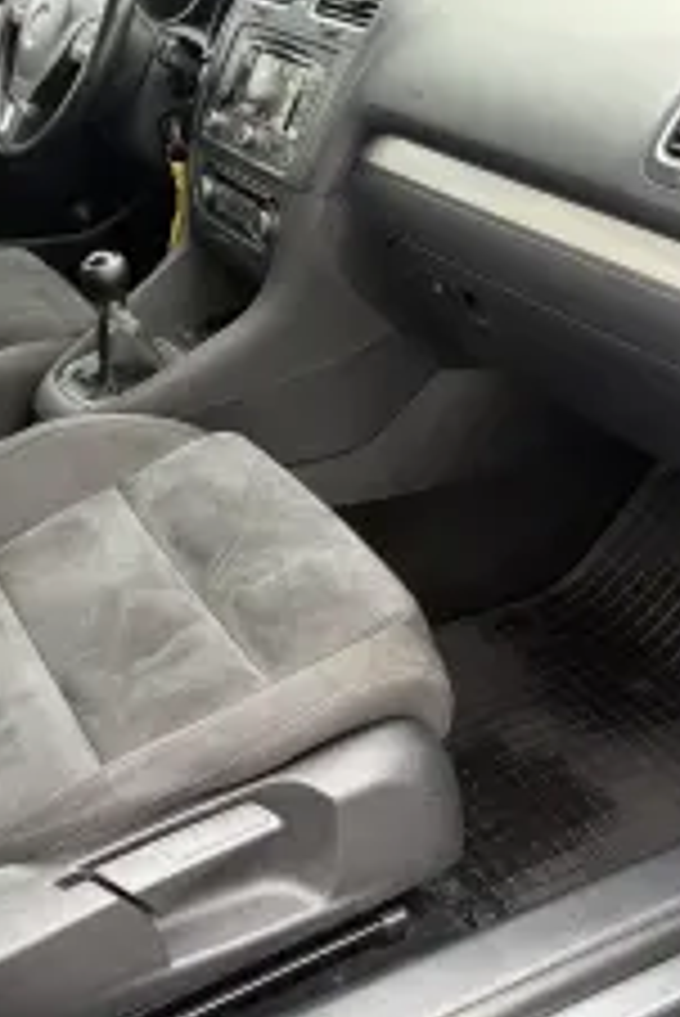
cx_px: 261
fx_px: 1216
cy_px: 423
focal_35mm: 43
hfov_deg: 31.1
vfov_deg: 45.2
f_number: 1.6
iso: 100
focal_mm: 5.96
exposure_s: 1/143
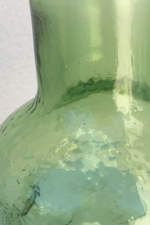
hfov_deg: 19.9
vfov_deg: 28.9
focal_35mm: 68
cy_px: 187
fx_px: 425
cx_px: 102
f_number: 2.2
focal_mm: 4.15
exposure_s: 1/523
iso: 25
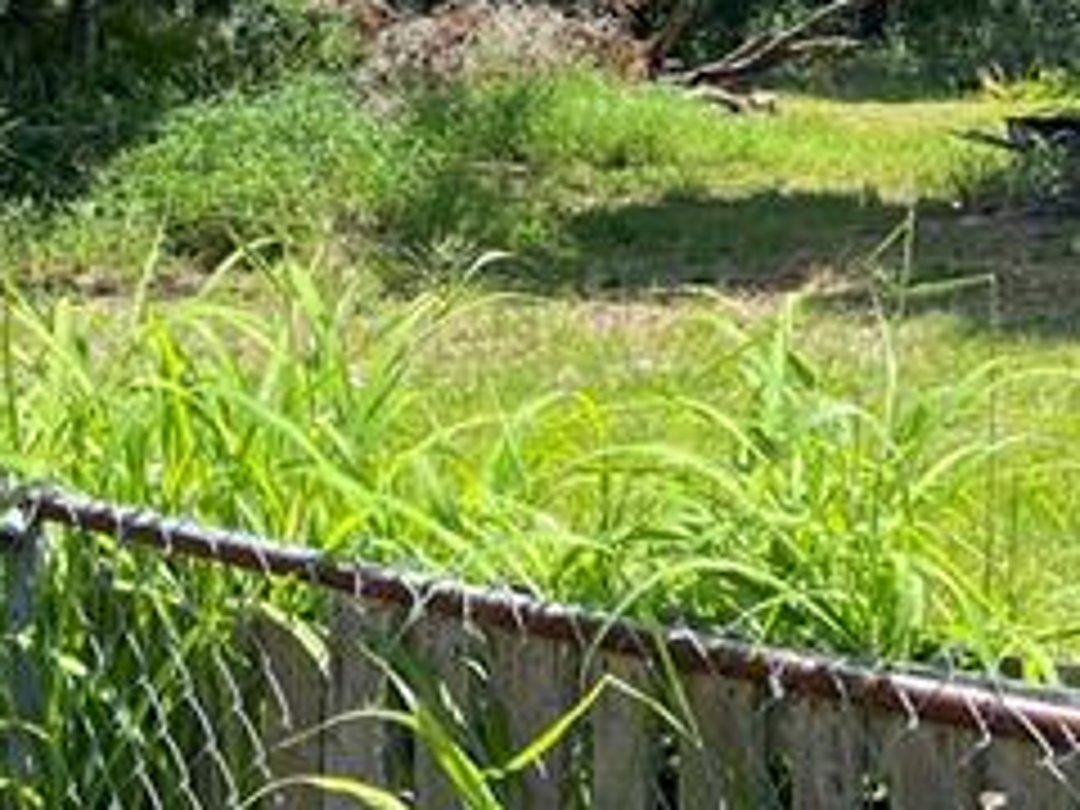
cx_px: 1314
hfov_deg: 16.9
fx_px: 3463
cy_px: -261
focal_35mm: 111
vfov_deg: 12.9
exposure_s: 1/1422
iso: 50
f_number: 1.6
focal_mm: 5.1
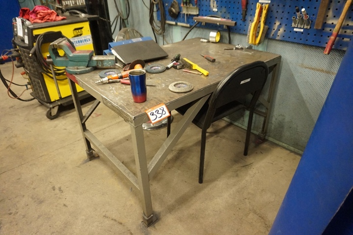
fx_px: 235
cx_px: 176
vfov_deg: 53.1
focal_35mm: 24
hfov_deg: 73.7
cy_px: 118
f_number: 3.5
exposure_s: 1/40
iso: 3200
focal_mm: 16
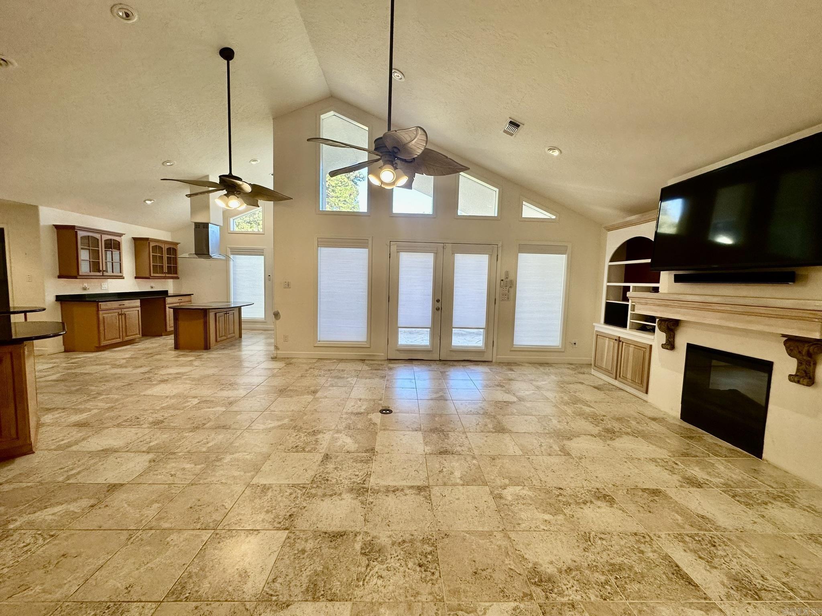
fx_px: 332
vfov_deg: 85.7
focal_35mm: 14
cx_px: 411
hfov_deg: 102.1
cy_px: 308
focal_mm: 2.22
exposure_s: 1/120
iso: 80
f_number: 2.2
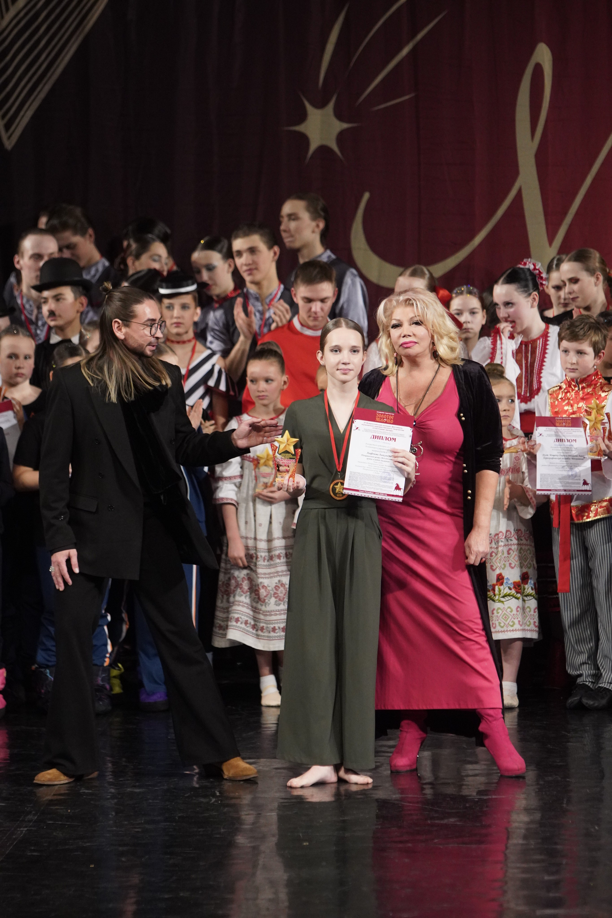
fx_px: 6298
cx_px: 306
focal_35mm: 247
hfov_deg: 5.6
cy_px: 459
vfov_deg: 8.3
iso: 2500
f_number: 2.8
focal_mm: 165
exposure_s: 1/500
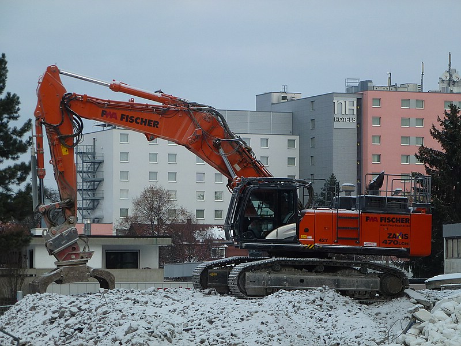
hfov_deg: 11.8
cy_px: 173
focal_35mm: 168
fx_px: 2237
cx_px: 230
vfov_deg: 8.8
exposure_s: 1/250
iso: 100
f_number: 5.4
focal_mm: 30.1
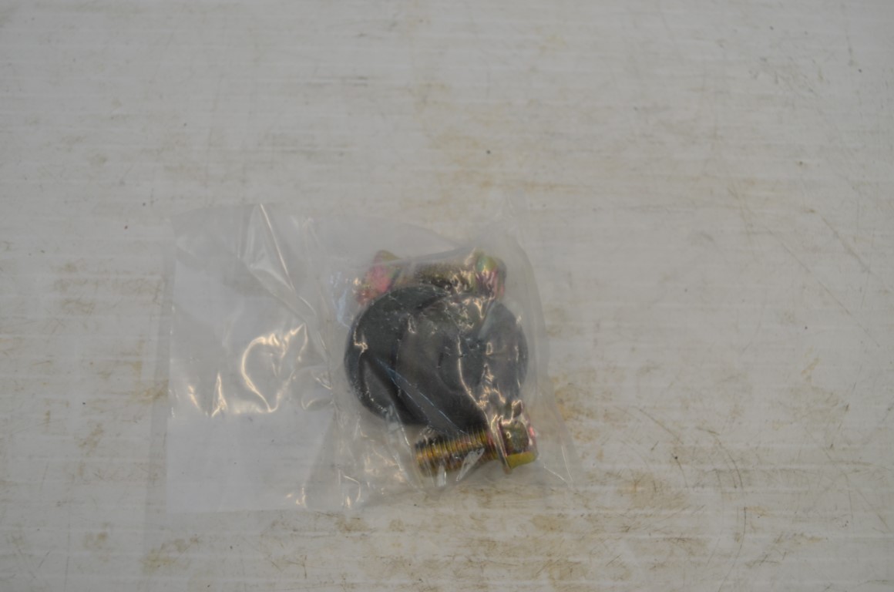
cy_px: 296
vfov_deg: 34.1
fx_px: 966
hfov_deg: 49.6
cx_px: 447
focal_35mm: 39
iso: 400
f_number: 5.6
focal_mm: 26
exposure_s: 1/125
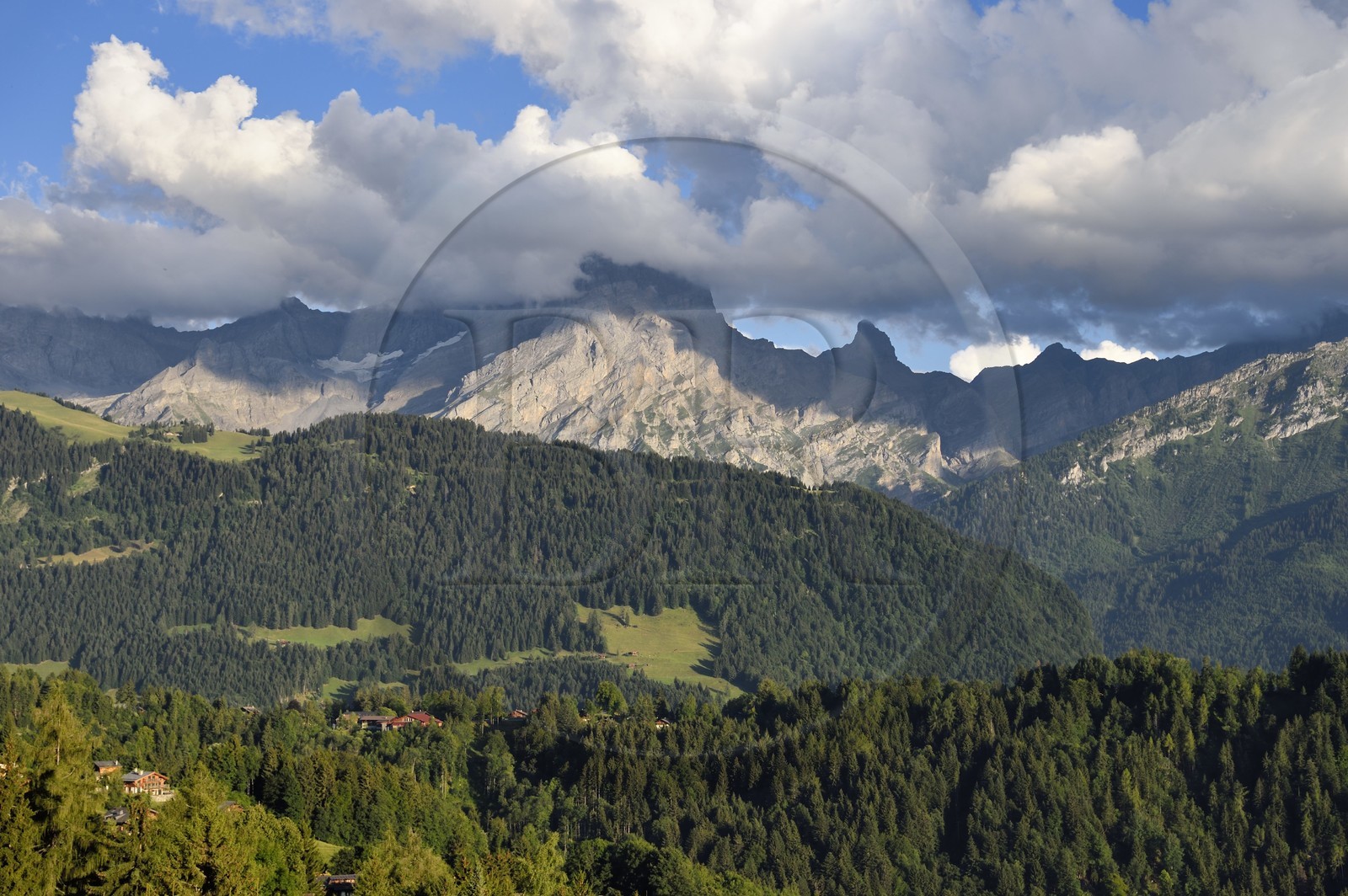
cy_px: 448
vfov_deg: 25.9
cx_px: 674
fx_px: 1945
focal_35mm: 52
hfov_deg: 38.2
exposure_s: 1/400
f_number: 8
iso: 200
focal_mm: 52
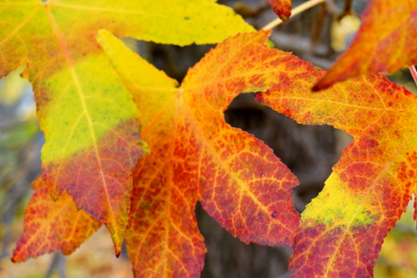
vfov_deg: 17.7
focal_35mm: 77
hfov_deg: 25.8
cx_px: 343
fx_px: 892
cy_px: 126
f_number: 5.6
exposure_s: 1/80
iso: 320
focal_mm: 35
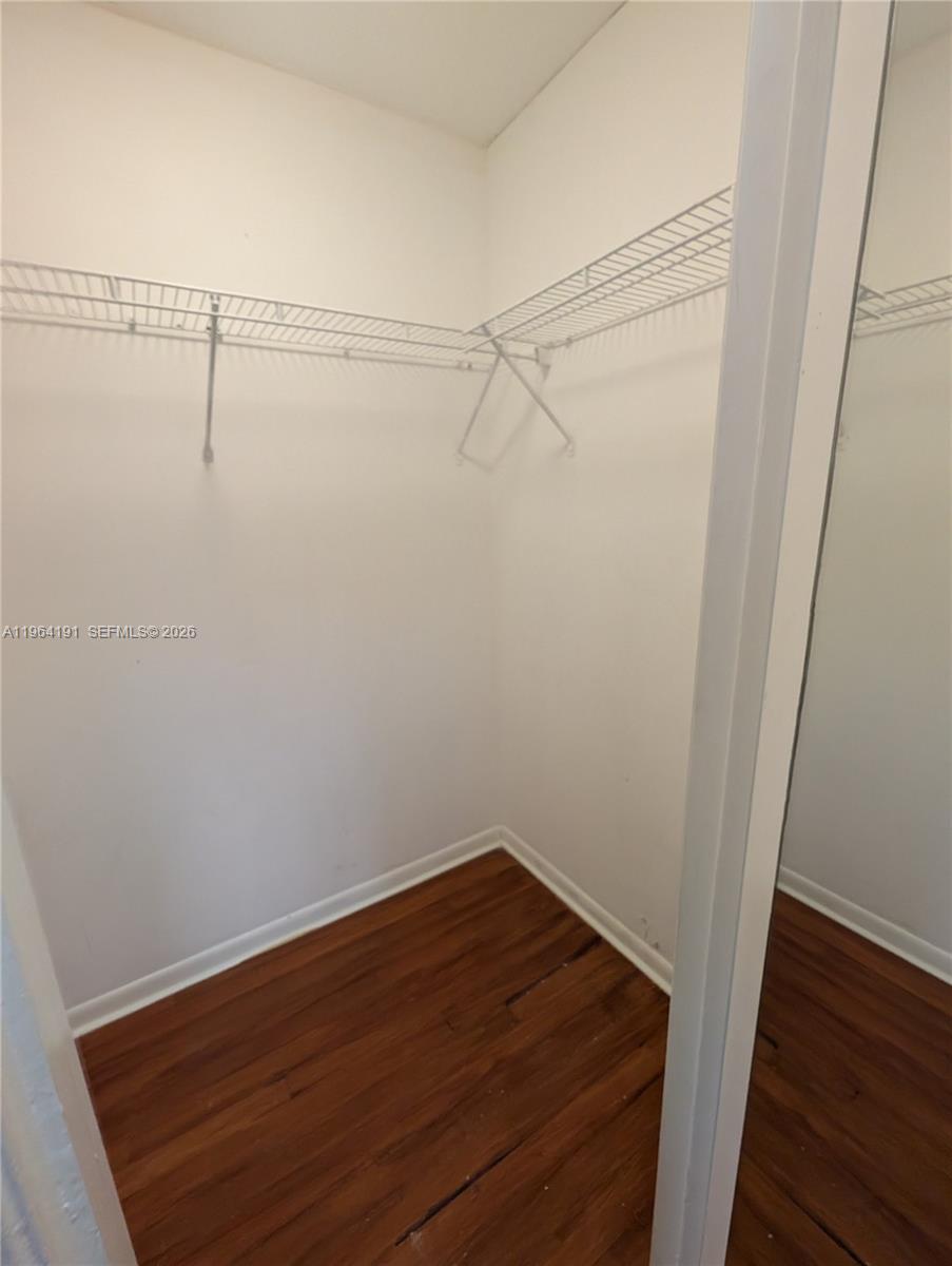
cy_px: 633
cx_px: 476
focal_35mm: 13
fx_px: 476
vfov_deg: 106.1
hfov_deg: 90.0
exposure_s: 1/120
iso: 270
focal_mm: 1.95
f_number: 2.2
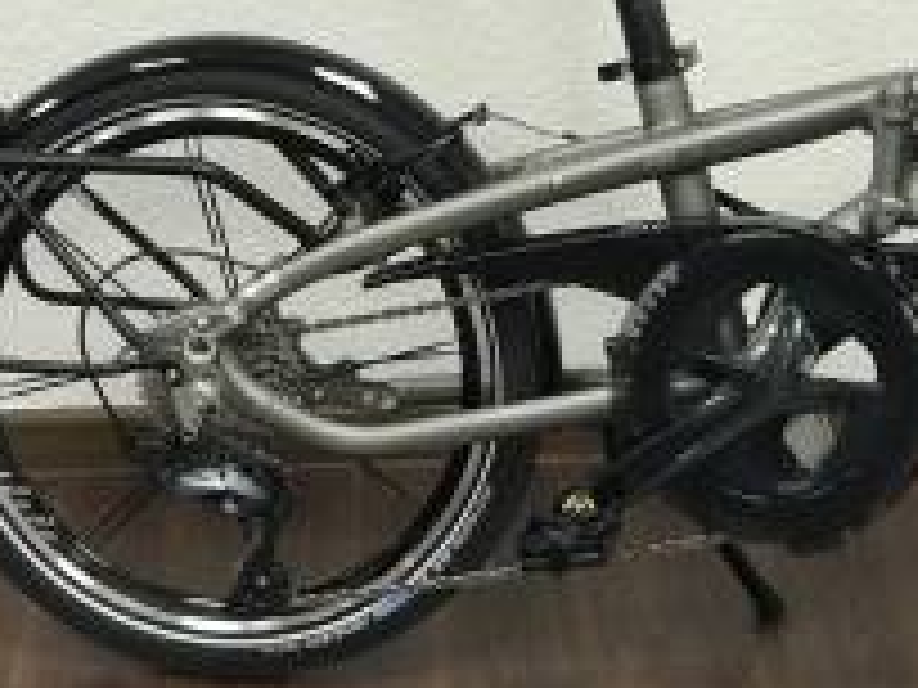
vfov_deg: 11.0
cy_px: 4
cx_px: 886
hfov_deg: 14.5
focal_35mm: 134
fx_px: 3554
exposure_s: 1/50
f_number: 2.8
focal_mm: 6.6
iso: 80
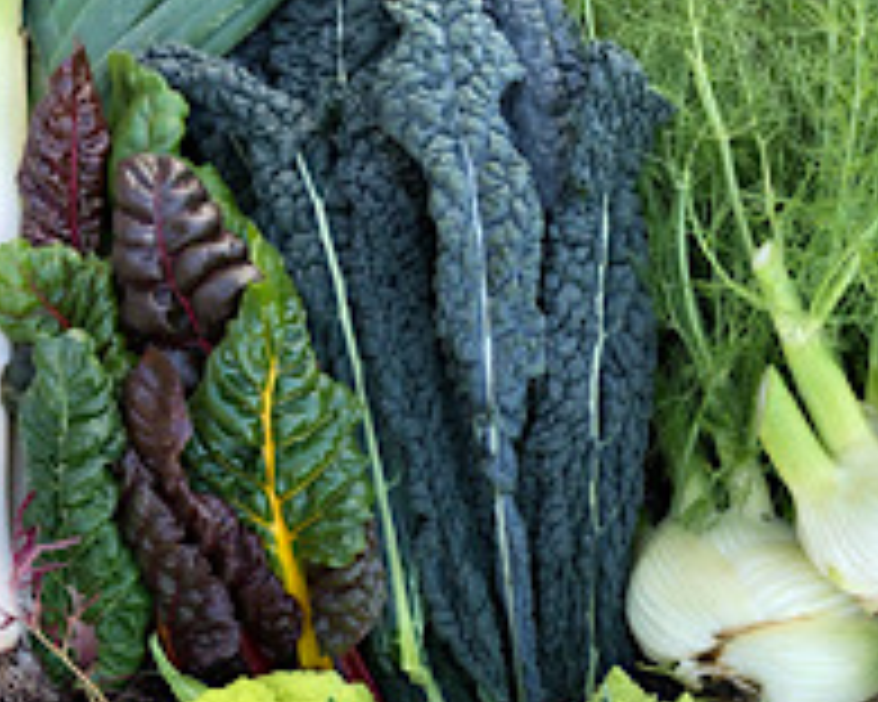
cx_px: 576
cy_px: 648
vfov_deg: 26.1
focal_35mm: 56
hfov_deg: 33.3
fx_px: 1455
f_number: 1.8
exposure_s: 1/120
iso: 25
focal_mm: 3.99
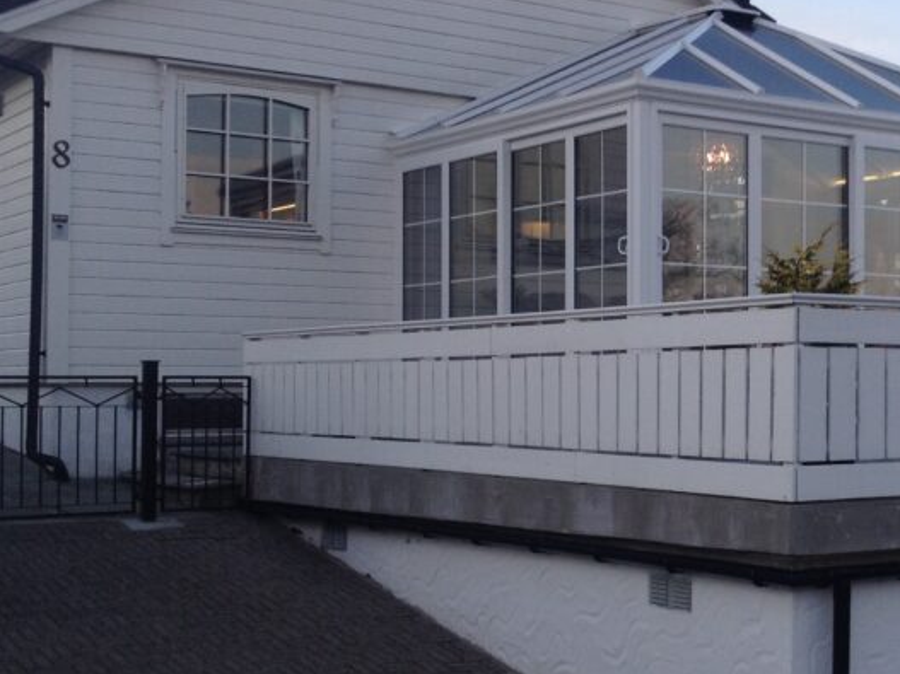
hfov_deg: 27.8
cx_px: 751
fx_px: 1768
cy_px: 334
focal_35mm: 68
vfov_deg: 21.6
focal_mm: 4.28
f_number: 2.4
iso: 50
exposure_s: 1/233
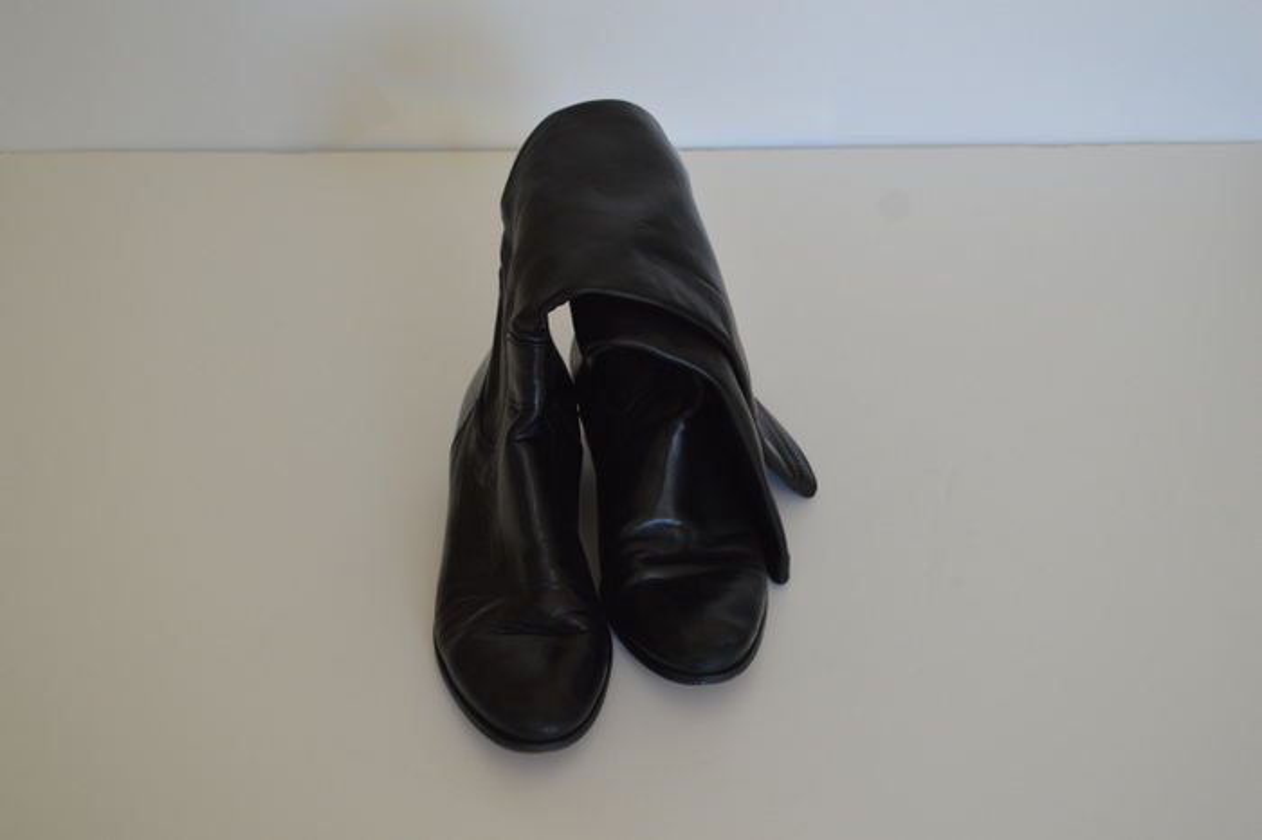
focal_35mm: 45
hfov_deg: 43.6
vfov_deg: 29.8
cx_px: 631
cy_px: 420
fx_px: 1577
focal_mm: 30
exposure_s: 1/100
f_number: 5
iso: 400
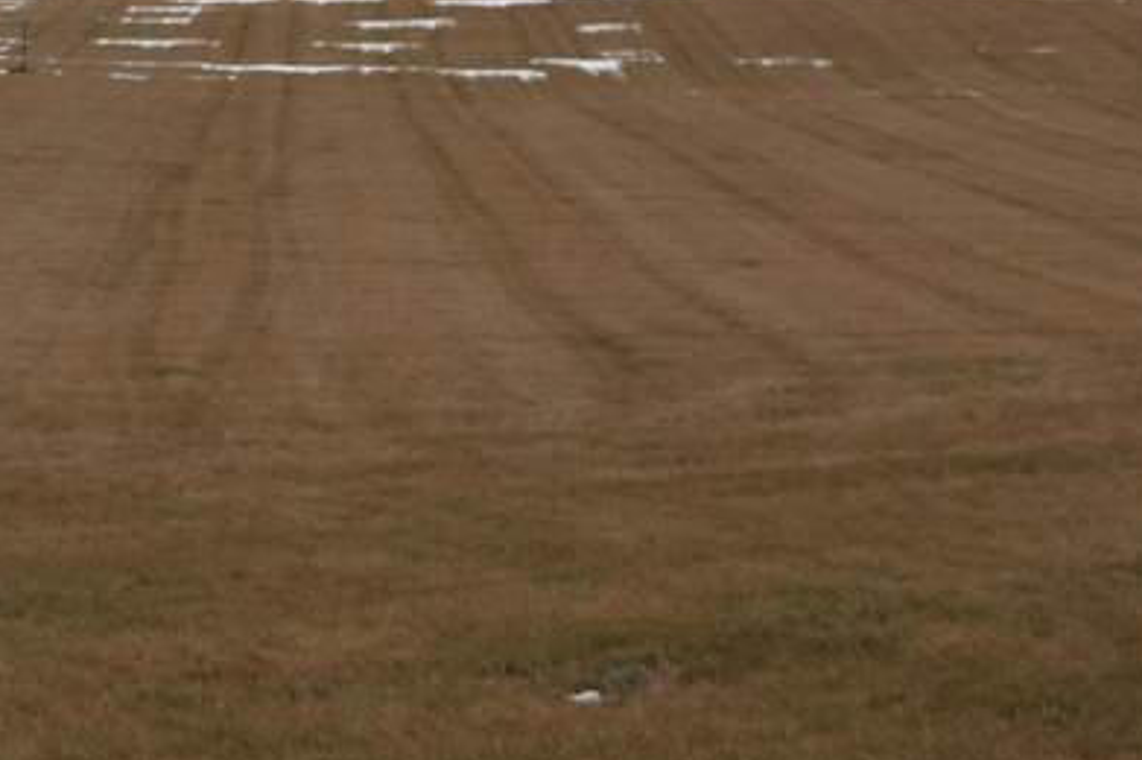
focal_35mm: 167
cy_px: 270
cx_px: -640
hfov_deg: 11.7
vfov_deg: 8.2
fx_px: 5293
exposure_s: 1/125
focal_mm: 34
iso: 400
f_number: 5.6
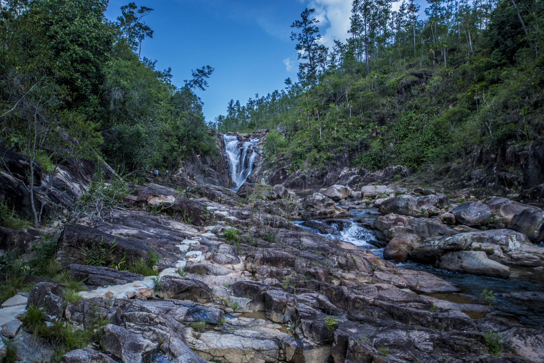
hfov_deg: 73.7
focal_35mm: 24
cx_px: 272
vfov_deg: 53.2
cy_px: 182
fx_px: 363
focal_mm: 24
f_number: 2.8
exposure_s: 1/3200
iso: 640
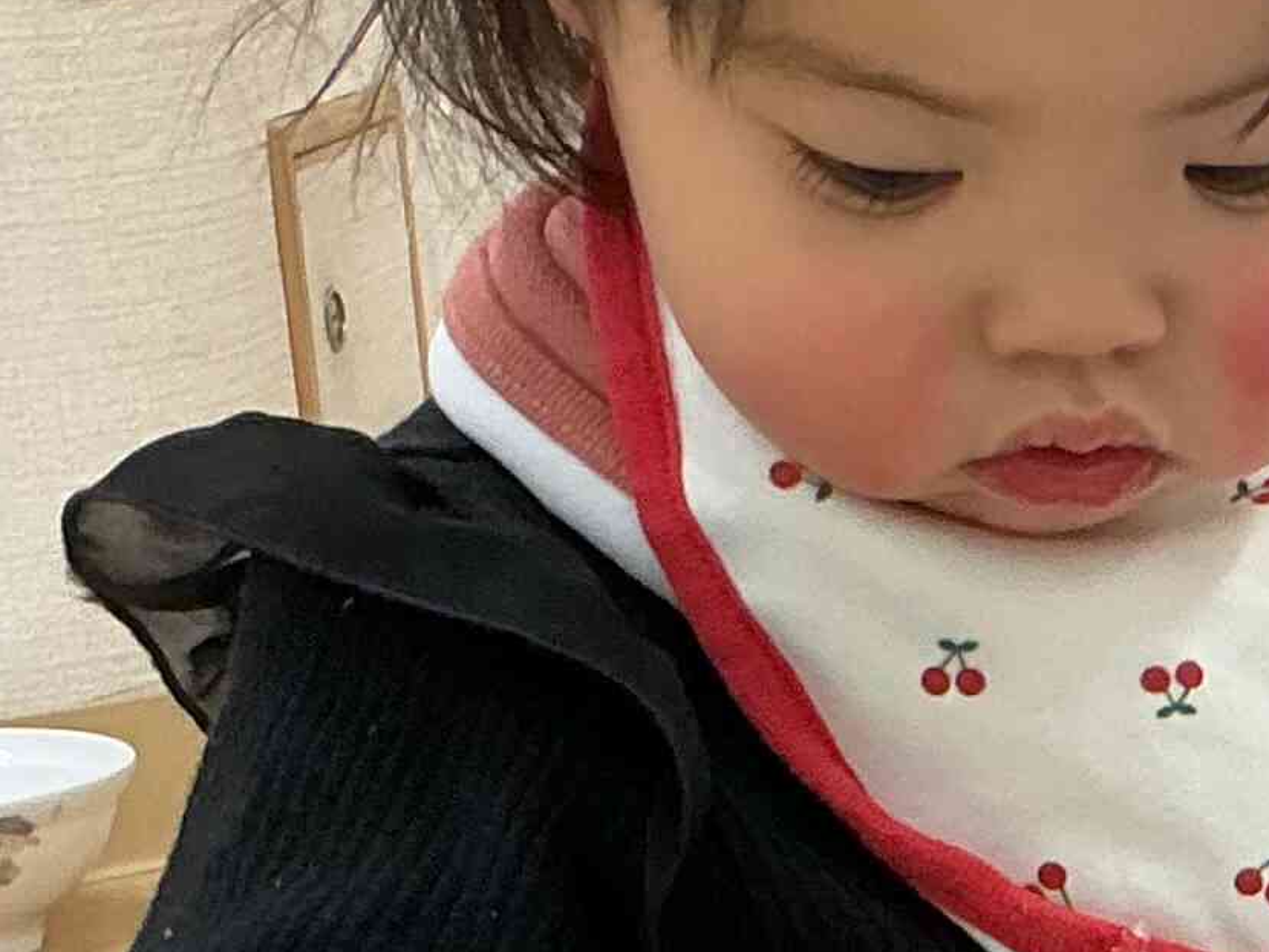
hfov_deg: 13.0
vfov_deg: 10.5
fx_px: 5170
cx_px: 2119
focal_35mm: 141
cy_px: 903
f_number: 1.8
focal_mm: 3
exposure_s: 1/100
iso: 64
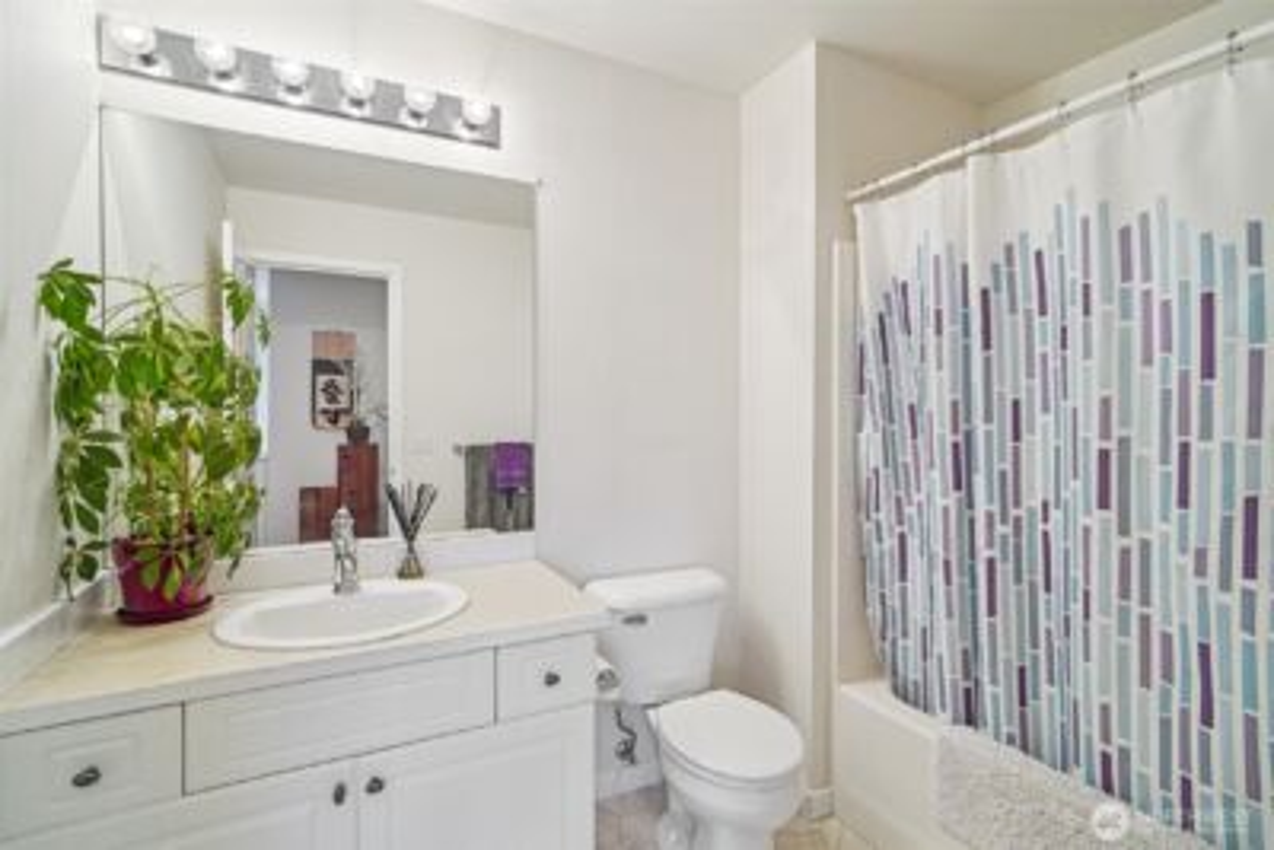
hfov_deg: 96.7
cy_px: 425
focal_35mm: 16
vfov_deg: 73.8
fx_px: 566
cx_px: 637
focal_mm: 16
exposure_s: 1/30
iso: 1600
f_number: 8
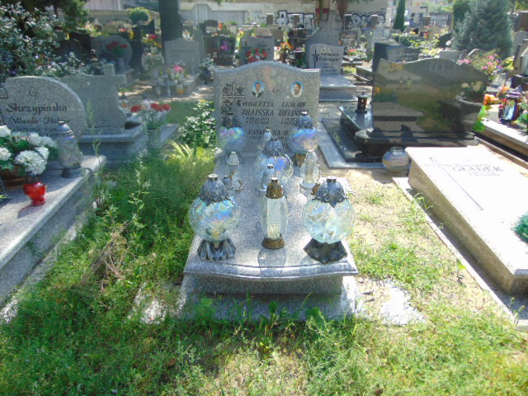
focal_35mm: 25
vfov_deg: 54.9
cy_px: 198
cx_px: 264
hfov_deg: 69.4
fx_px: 381
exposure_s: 1/400
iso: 80
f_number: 3
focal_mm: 4.5
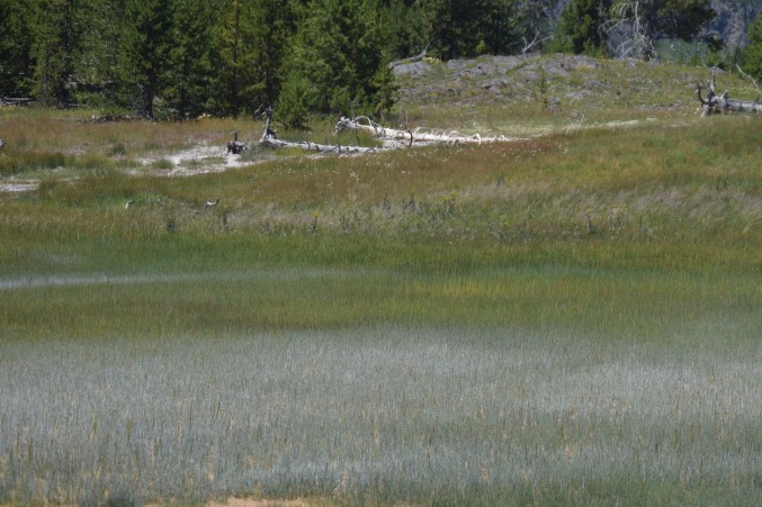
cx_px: 482
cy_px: 306
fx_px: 2640
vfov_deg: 11.0
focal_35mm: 125
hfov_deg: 16.4
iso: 200
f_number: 4
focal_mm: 55
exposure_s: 1/2000
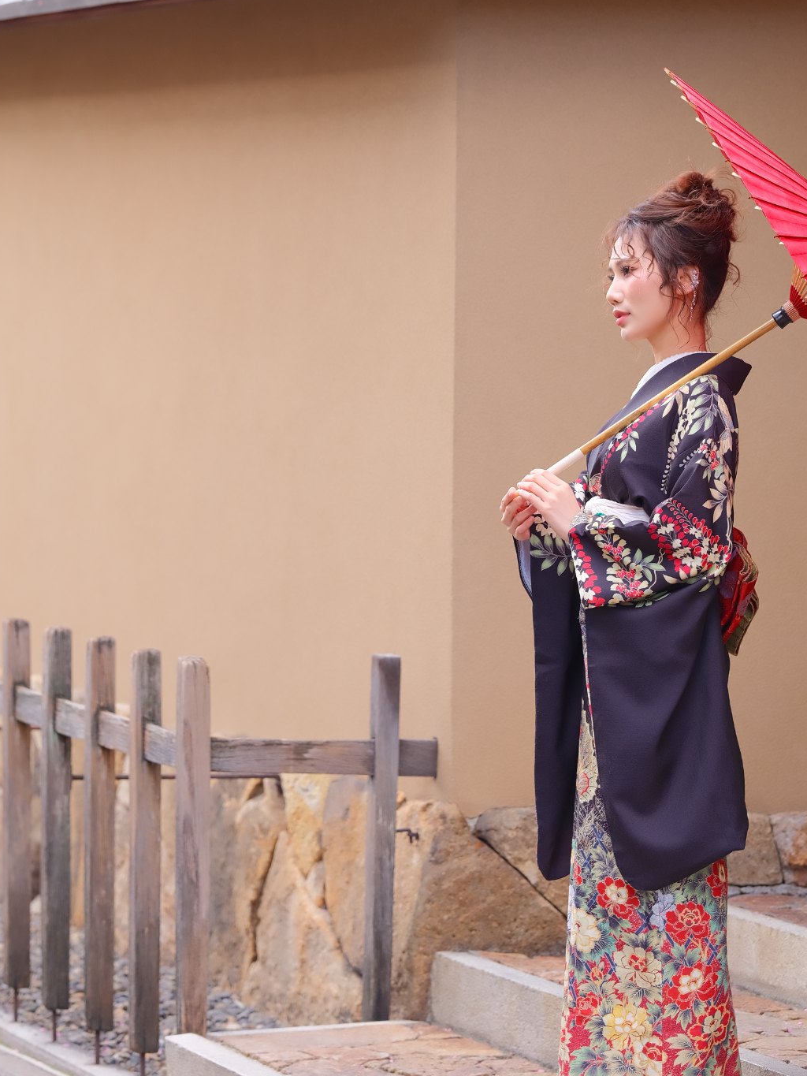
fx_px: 5283
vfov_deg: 11.6
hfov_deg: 8.7
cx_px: 361
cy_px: 122
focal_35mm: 170
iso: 400
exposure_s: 1/160
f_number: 4
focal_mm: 110
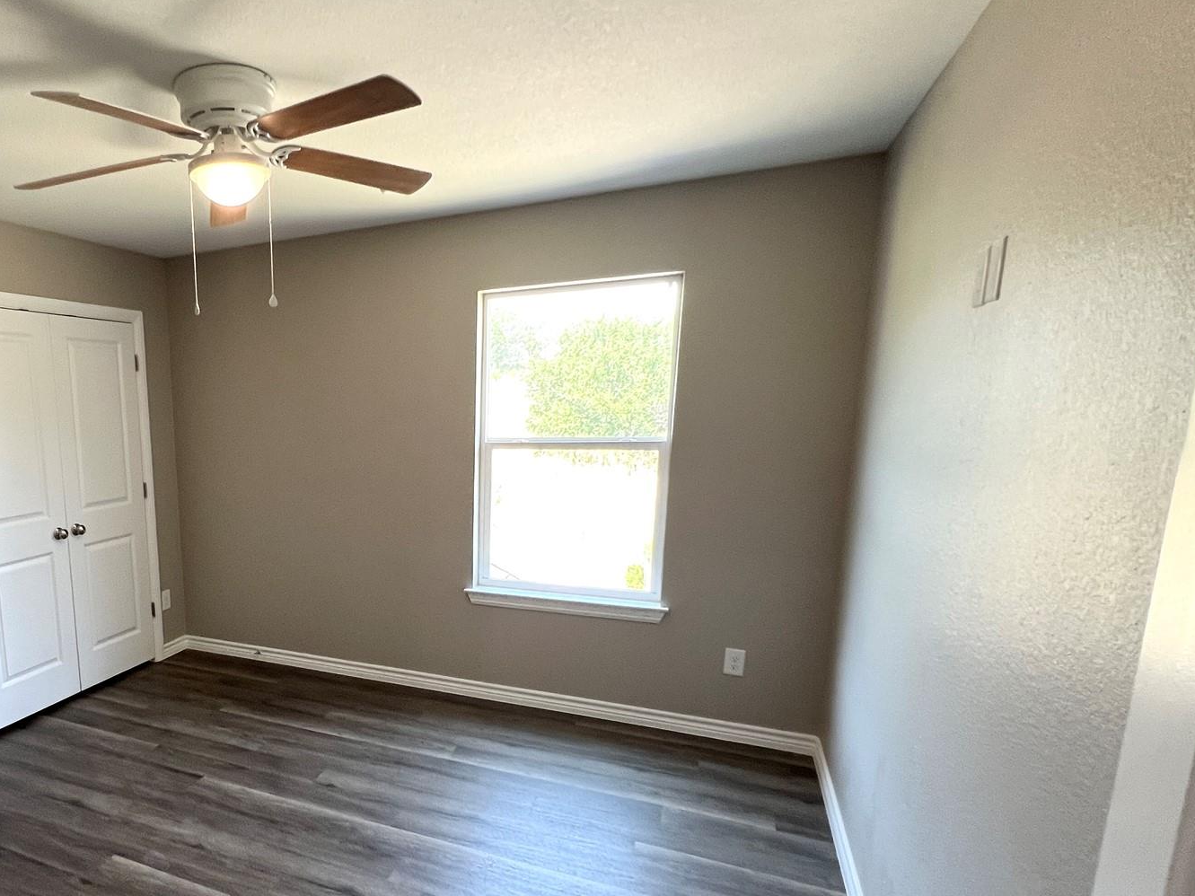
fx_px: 690
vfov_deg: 65.1
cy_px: 551
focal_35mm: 20
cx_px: 313
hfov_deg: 76.3
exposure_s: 1/120
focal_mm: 1.57
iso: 200
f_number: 1.8
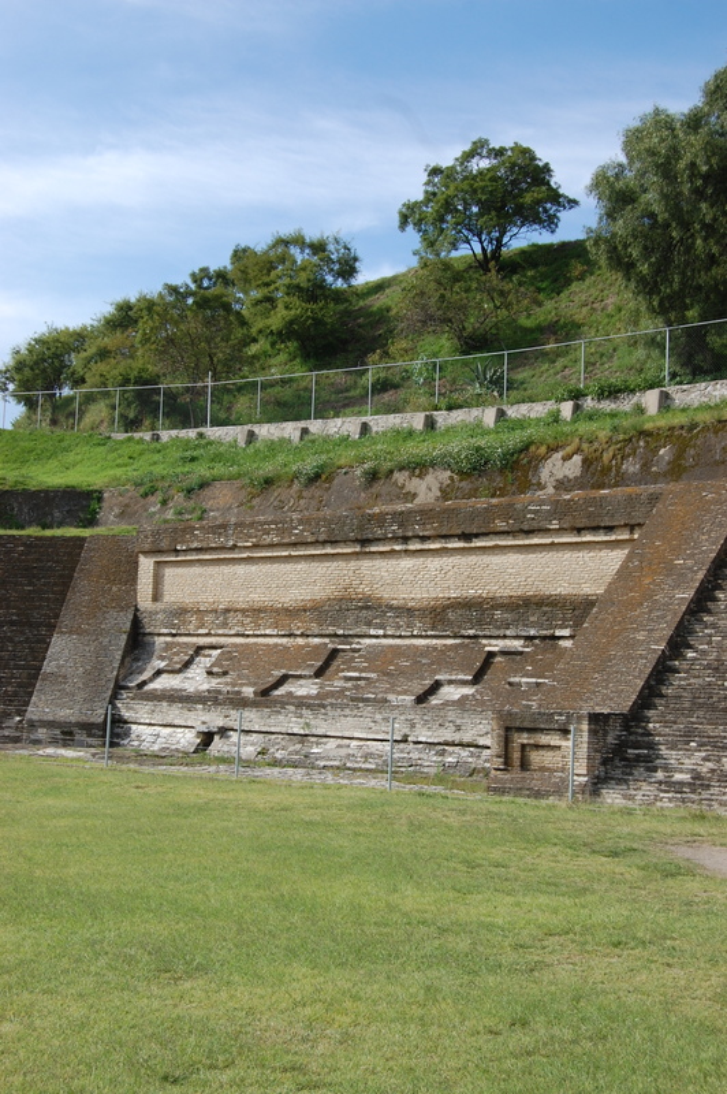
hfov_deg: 26.4
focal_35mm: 51
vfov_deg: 38.9
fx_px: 1547
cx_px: 364
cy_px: 547
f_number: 9
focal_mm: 34
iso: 200
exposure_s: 1/320
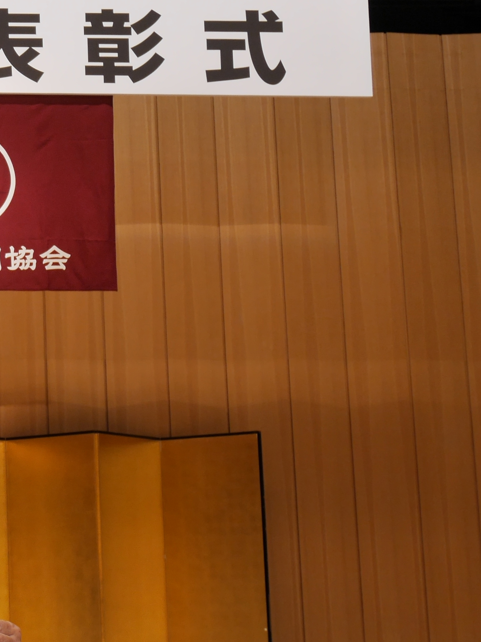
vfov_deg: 22.5
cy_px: 317
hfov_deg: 15.8
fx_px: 1612
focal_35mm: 87
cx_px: -215
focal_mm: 19
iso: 400
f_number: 4.3
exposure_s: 1/60
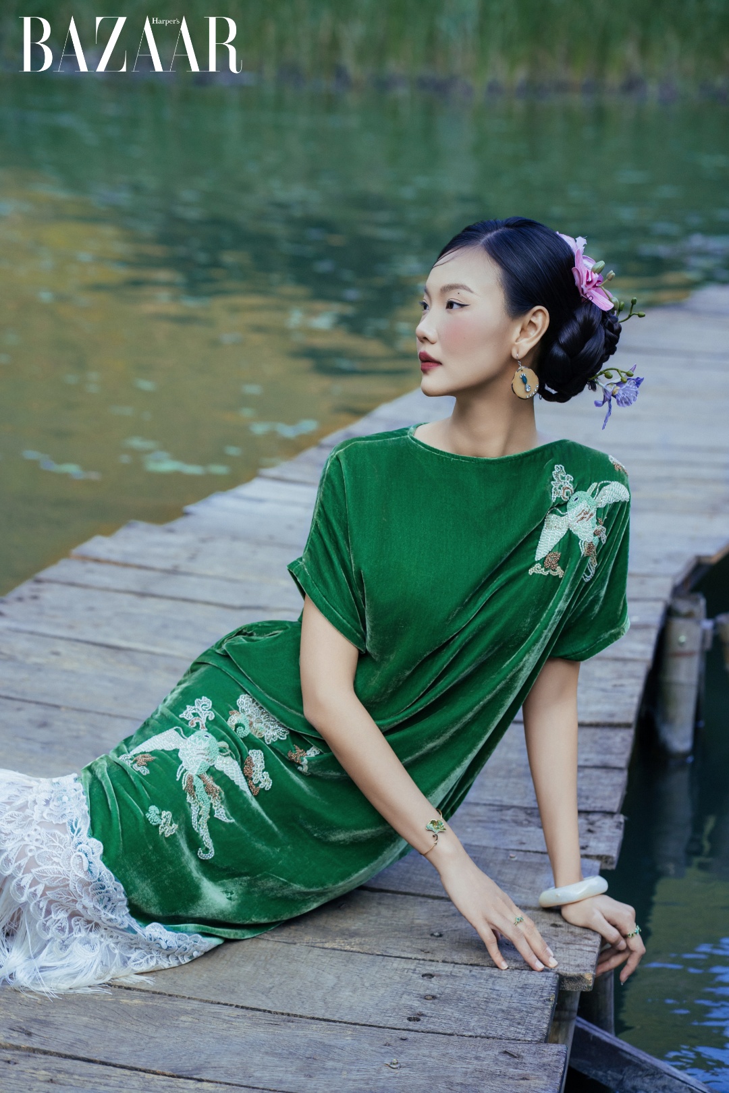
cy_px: 546
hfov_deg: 16.1
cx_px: 364
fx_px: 2582
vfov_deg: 23.9
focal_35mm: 85
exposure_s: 1/800
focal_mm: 85
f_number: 4
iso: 640
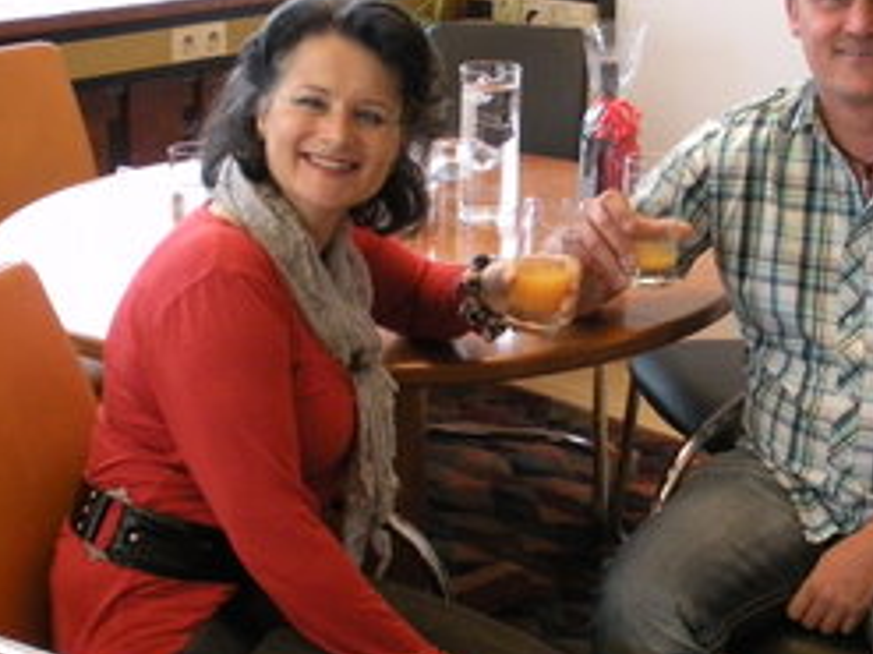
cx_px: 551
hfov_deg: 28.5
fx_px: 1714
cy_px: 325
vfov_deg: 21.6
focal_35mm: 68
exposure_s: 1/50.7
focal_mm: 6.3
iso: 400
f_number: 3.5
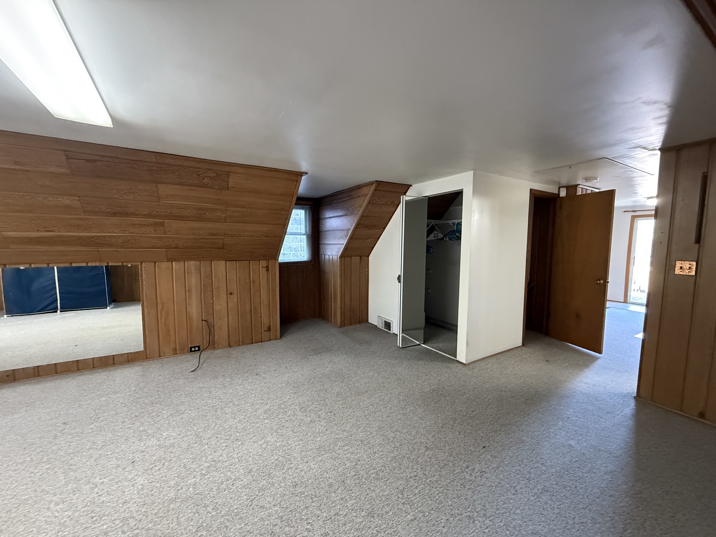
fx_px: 290
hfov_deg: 102.1
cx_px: 358
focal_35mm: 14
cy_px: 268
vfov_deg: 85.7
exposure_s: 1/60
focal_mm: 2.22
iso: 800
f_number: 2.2
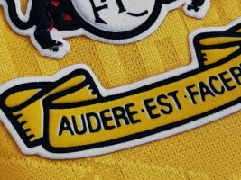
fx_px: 689
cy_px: 3
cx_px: 90
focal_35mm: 99
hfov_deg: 19.8
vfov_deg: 14.7
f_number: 1.8
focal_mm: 5.58
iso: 50
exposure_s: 1/142
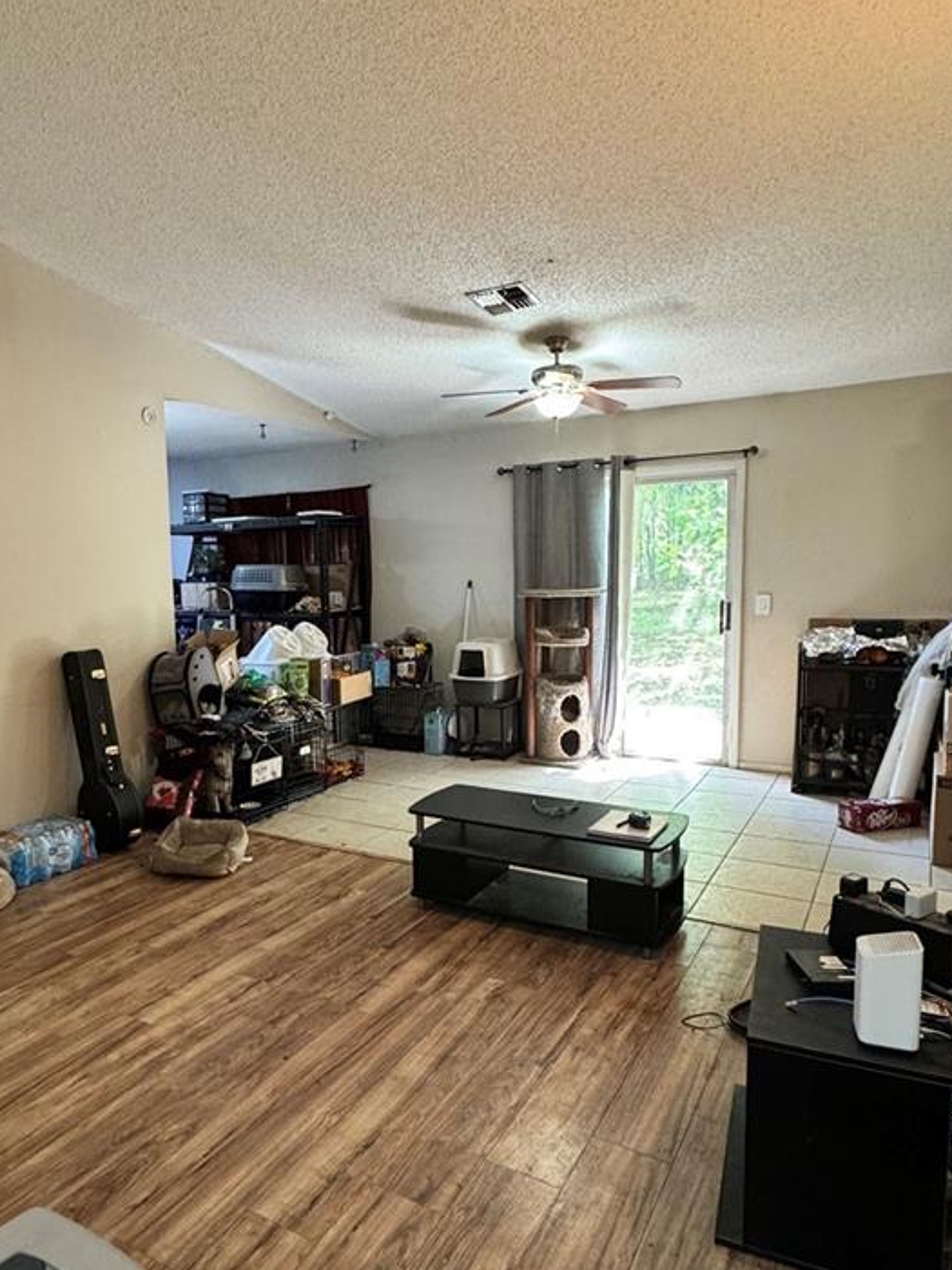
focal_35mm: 24
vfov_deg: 71.6
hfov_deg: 56.0
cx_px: 343
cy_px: 666
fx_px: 880
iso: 400
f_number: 2.2
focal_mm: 2.22
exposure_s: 1/42
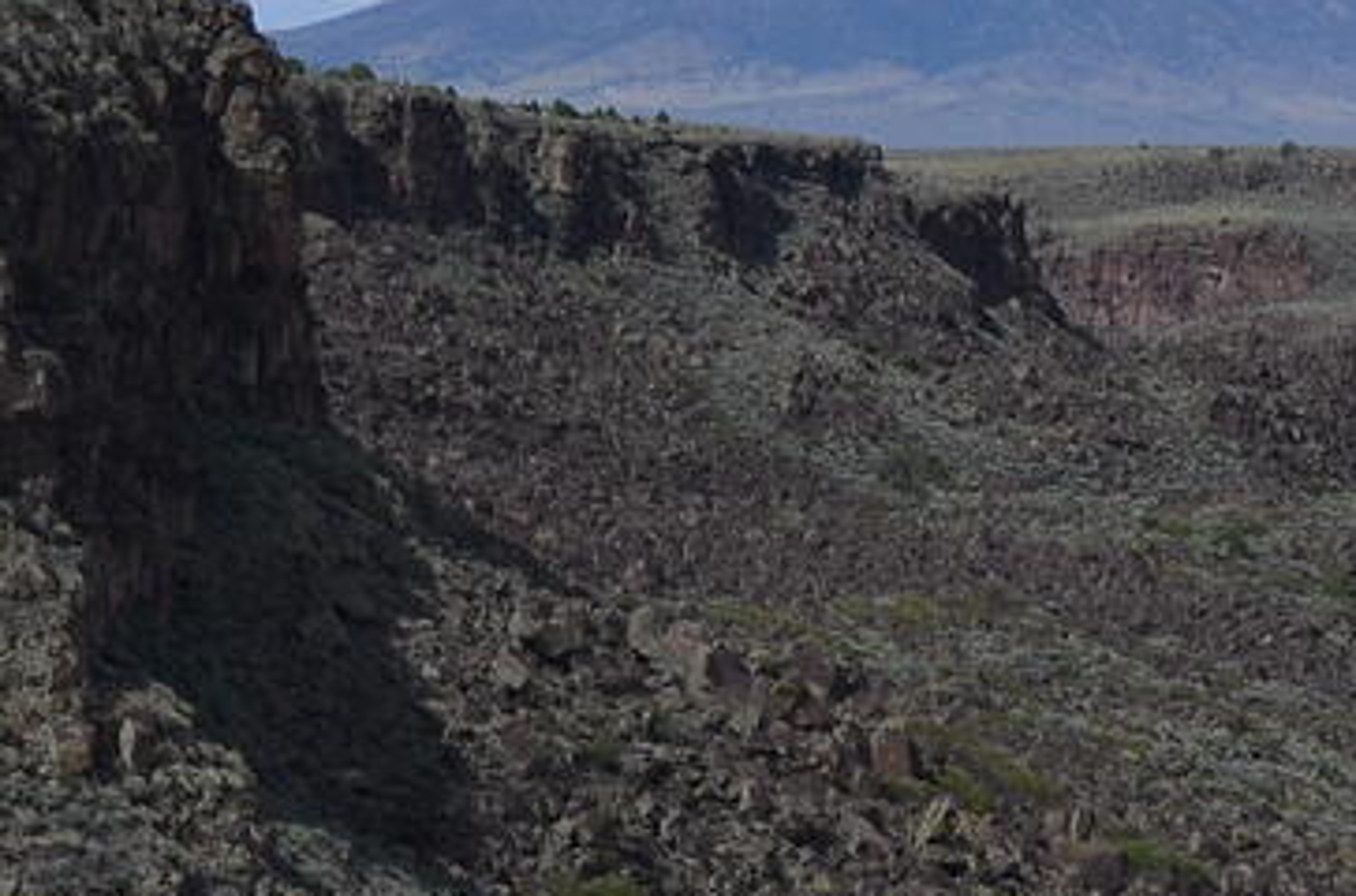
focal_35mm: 221
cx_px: 2189
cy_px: 991
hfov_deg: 9.0
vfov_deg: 6.2
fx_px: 8303
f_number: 6.3
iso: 100
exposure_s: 1/160
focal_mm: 40
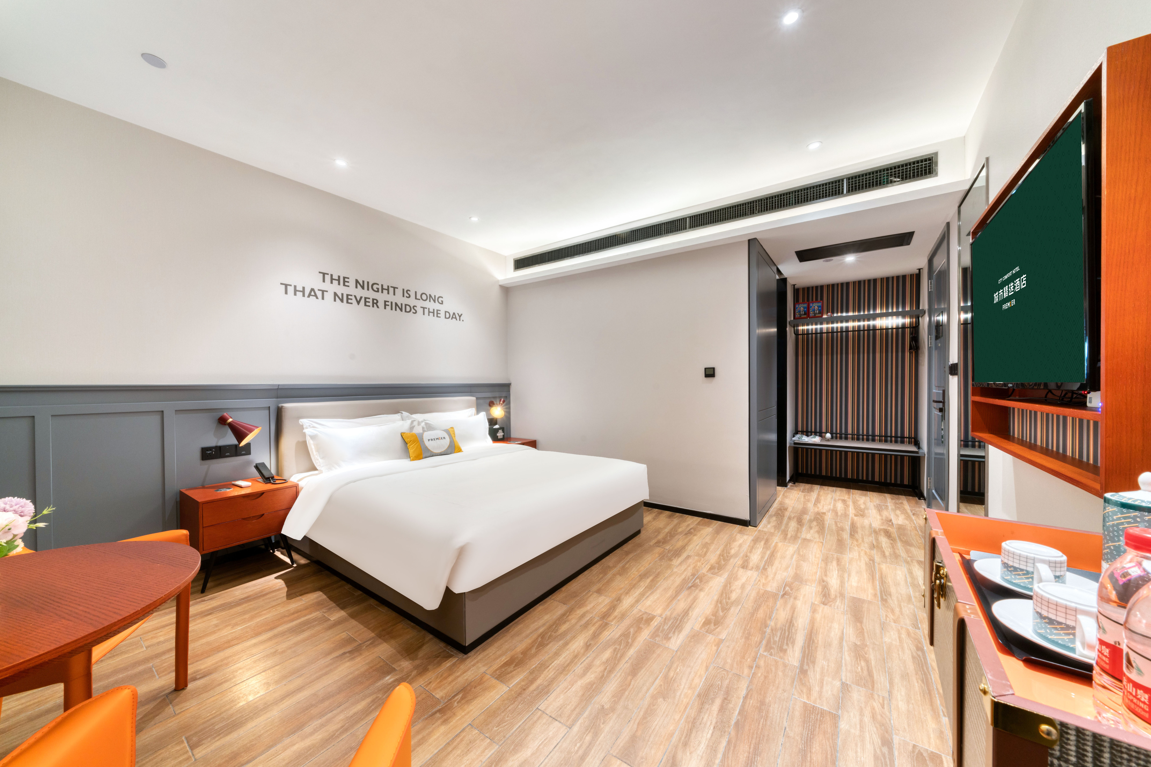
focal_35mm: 12
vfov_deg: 90.0
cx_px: 576
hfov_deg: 112.6
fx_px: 384
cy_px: 384
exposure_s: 1/13
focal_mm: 12
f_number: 14
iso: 400
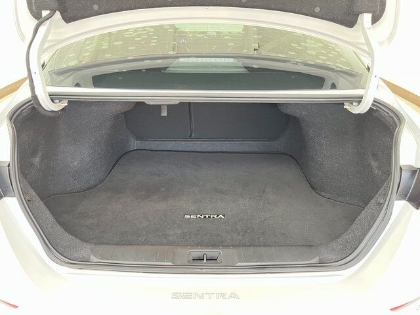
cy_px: 158
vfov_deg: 53.1
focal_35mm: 26
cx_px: 210
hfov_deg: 67.3
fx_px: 315
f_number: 1.6
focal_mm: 5.1
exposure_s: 1/30
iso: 1000
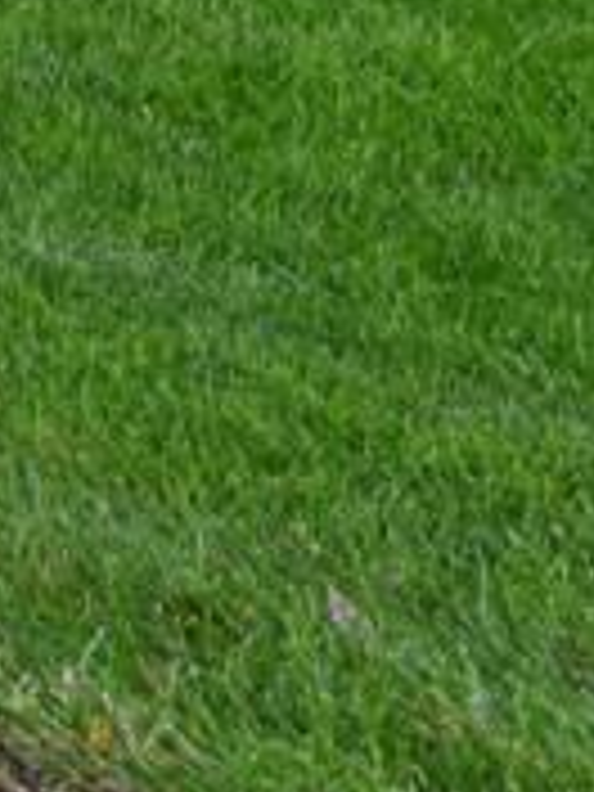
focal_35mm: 115
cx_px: -2776
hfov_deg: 5.5
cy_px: -801
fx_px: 2631
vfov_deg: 14.3
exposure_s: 1/200
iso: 400
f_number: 8
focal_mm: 14
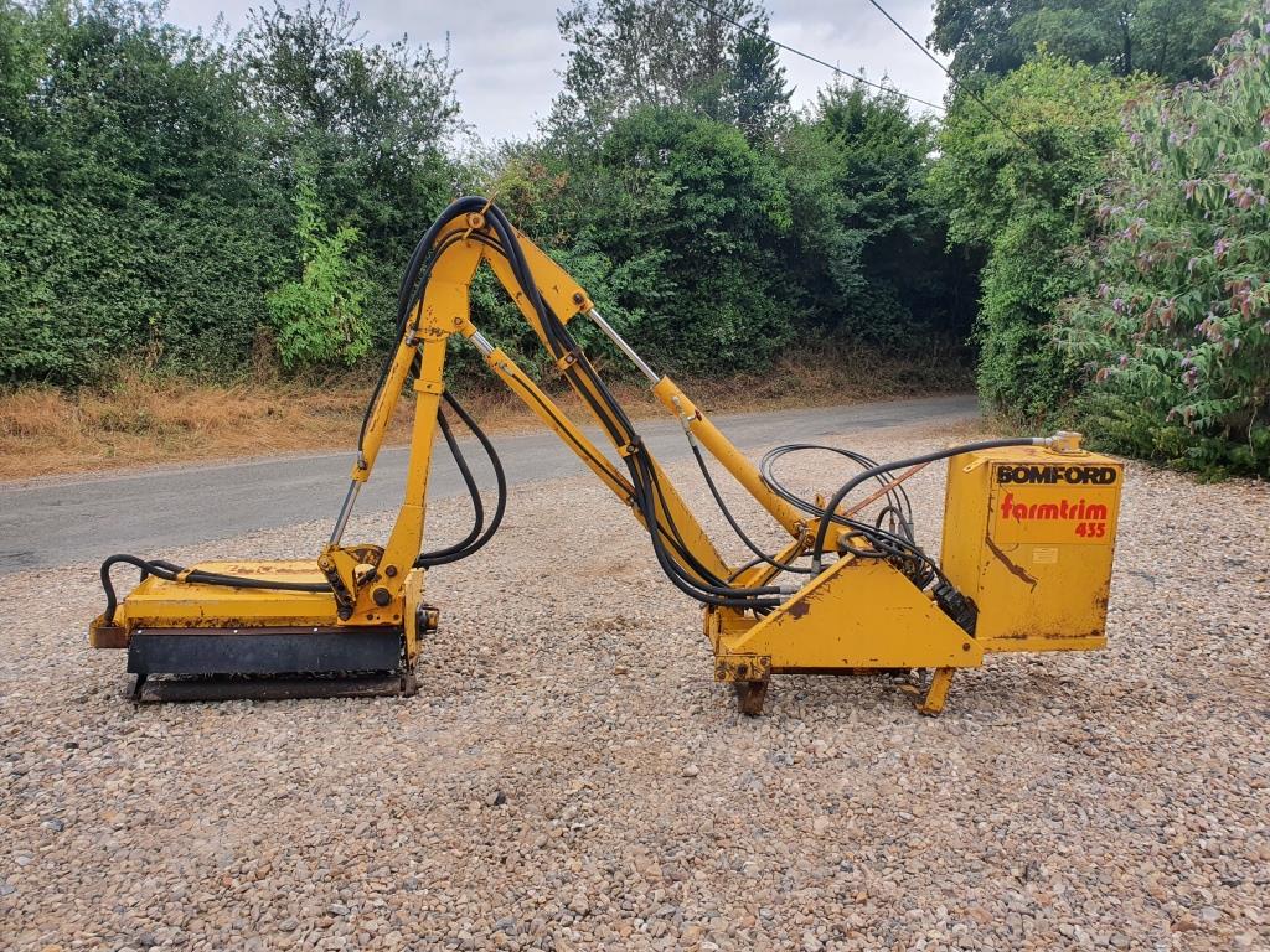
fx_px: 954
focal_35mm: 26
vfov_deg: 53.1
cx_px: 635
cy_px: 476
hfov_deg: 67.3
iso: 50
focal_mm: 4.32
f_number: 2.4
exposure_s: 1/388
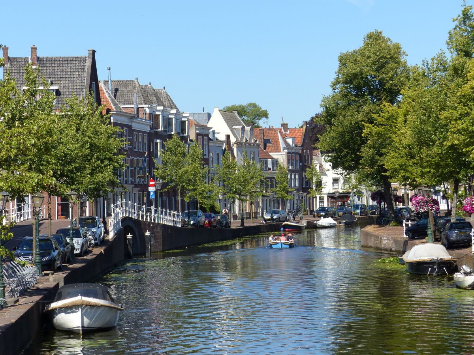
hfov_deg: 18.4
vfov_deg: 13.8
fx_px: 1465
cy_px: 178
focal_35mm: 107
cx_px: 237
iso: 100
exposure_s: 1/800
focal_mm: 19.2
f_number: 4
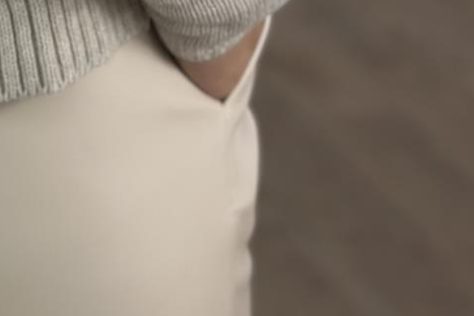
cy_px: -454
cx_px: -116
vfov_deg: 7.7
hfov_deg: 12.1
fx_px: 2186
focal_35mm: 166
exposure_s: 1/292
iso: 80
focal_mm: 6.86
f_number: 1.78
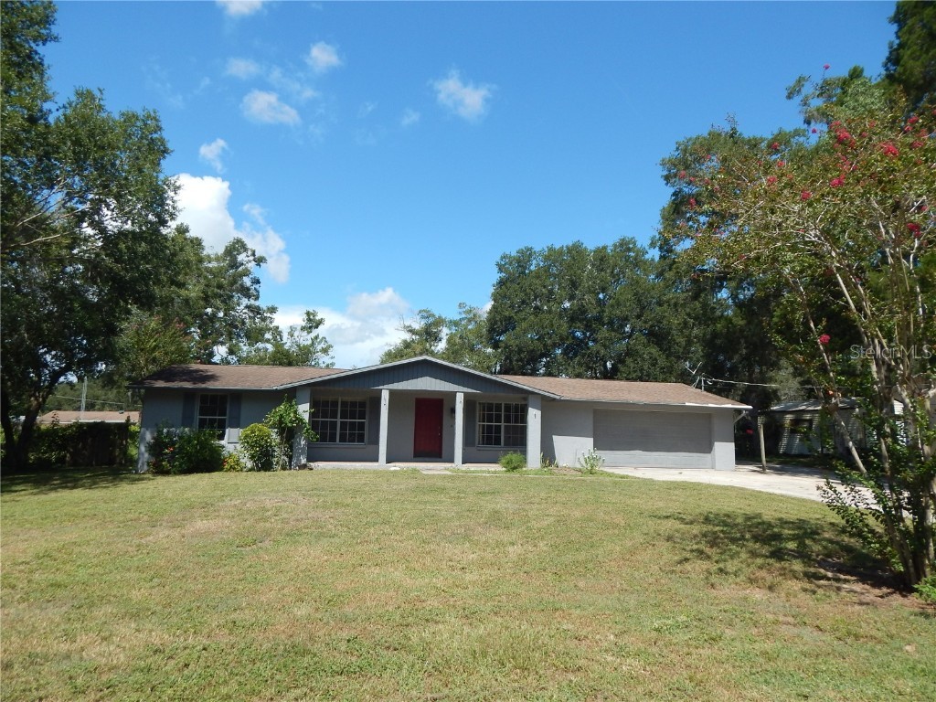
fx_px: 595
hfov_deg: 76.4
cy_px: 351
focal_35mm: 22
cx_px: 468
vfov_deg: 61.1
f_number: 6
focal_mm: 4
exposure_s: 1/500
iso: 125
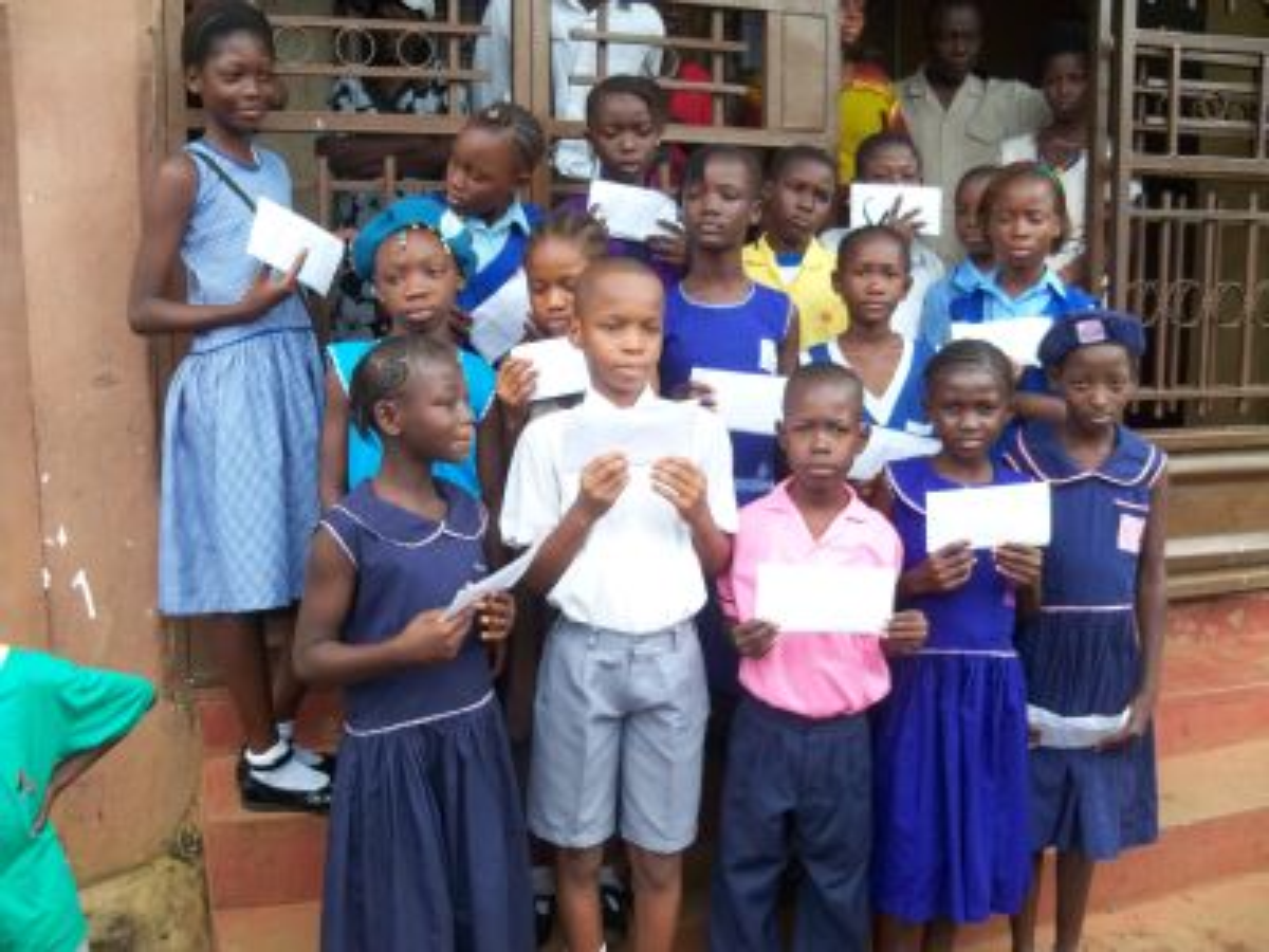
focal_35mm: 35
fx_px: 1283
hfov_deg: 52.6
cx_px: 634
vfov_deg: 40.7
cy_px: 476
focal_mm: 6.2
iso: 200
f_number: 6.2
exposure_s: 1/125
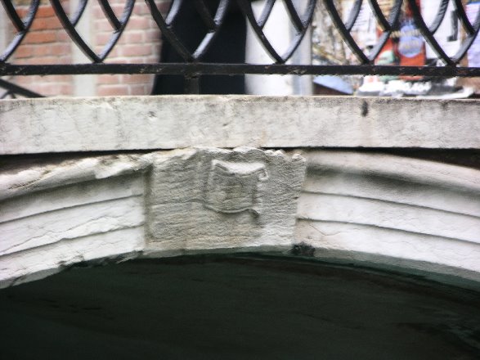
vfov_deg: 5.3
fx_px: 3882
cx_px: 240
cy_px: 180
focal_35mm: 280
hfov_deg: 7.1
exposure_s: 1/11.3
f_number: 4.2
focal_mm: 71.2
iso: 50
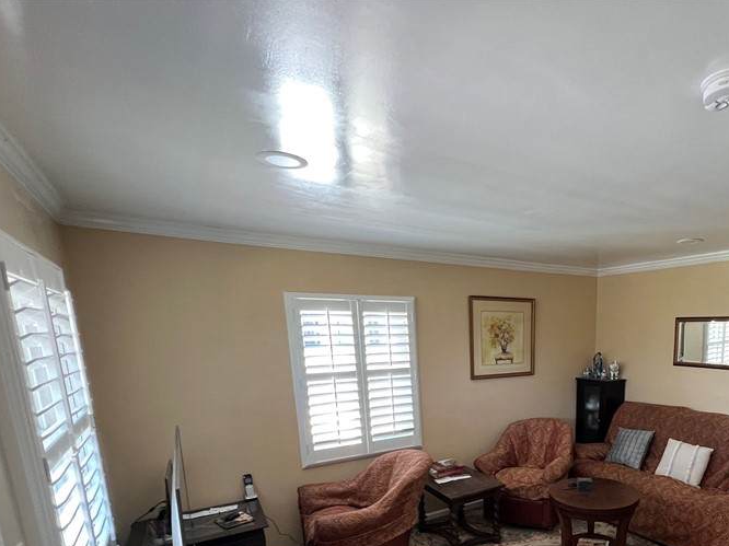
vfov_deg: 61.7
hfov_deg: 77.6
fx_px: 421
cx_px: 516
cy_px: 418
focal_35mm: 20
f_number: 1.8
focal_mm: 1.57
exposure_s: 1/60
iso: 250
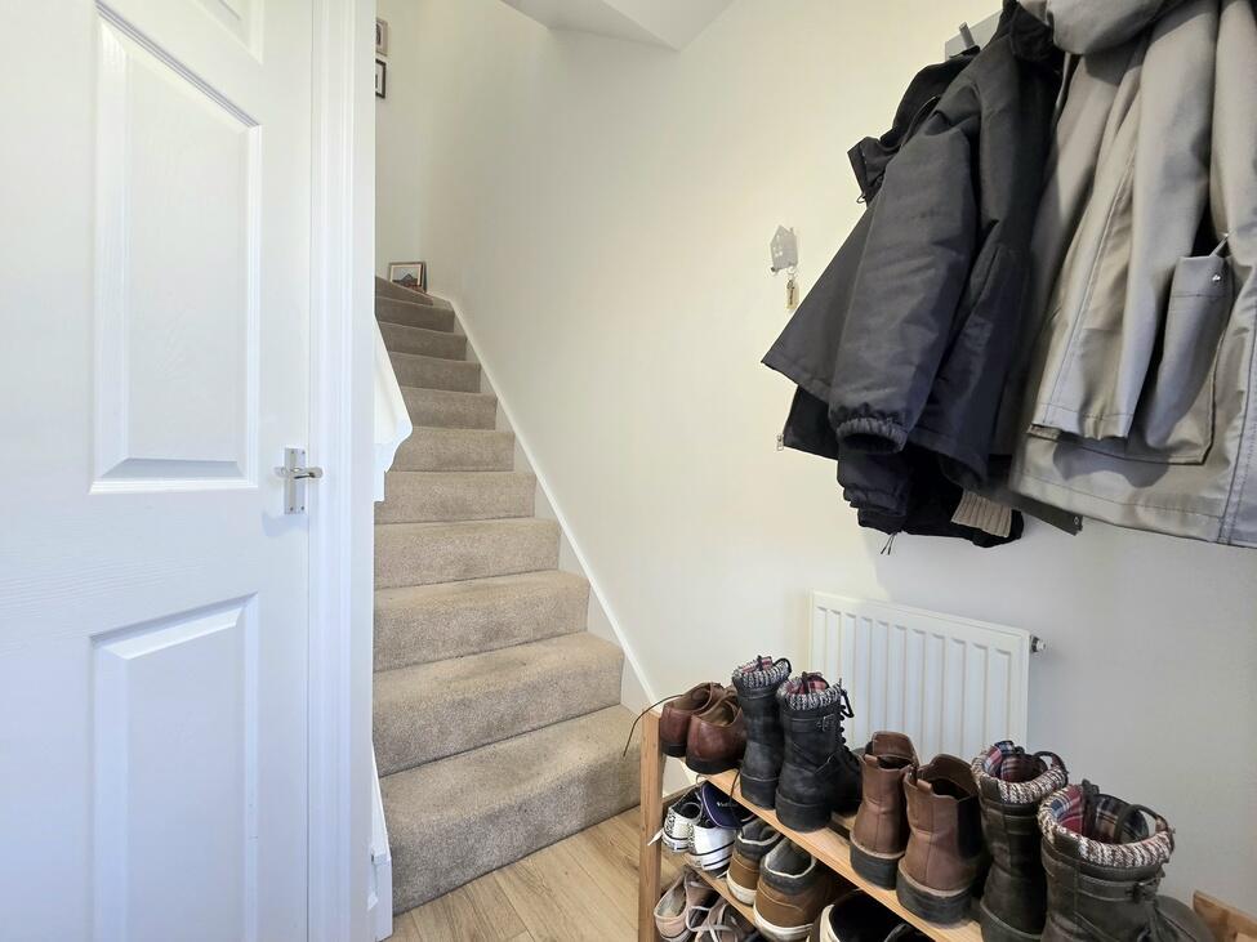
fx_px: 472
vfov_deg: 89.9
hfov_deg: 106.2
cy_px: 471
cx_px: 628
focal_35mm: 13
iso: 160
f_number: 2.2
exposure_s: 1/50.3
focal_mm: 2.2
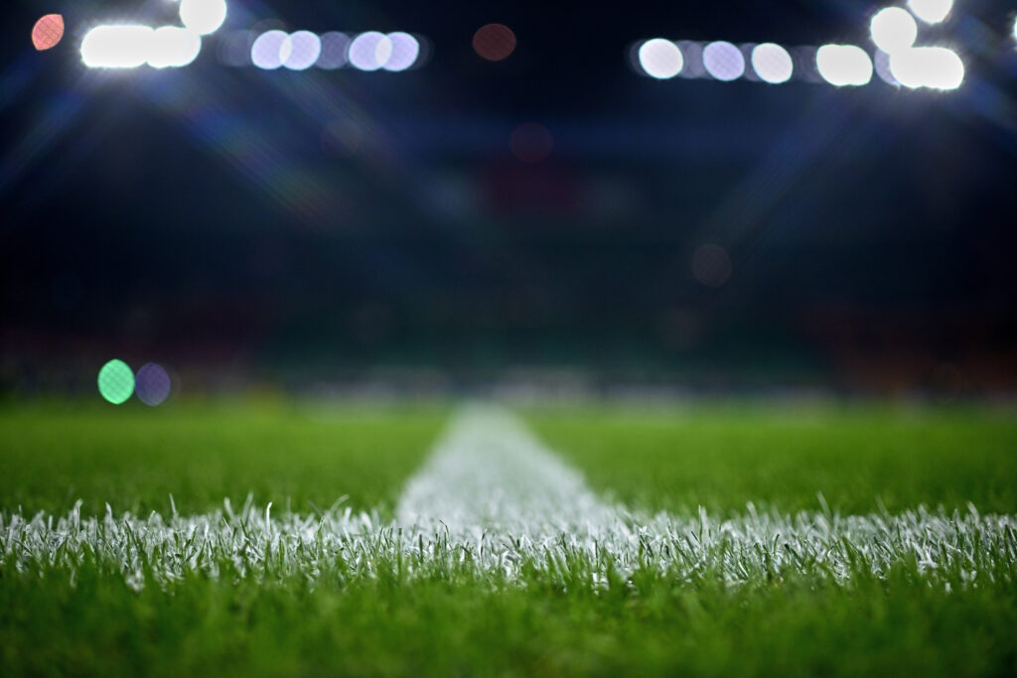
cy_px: 339
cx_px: 508
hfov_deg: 54.4
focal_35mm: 35
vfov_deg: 37.9
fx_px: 989
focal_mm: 35
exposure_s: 1/2000
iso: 500
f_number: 1.8
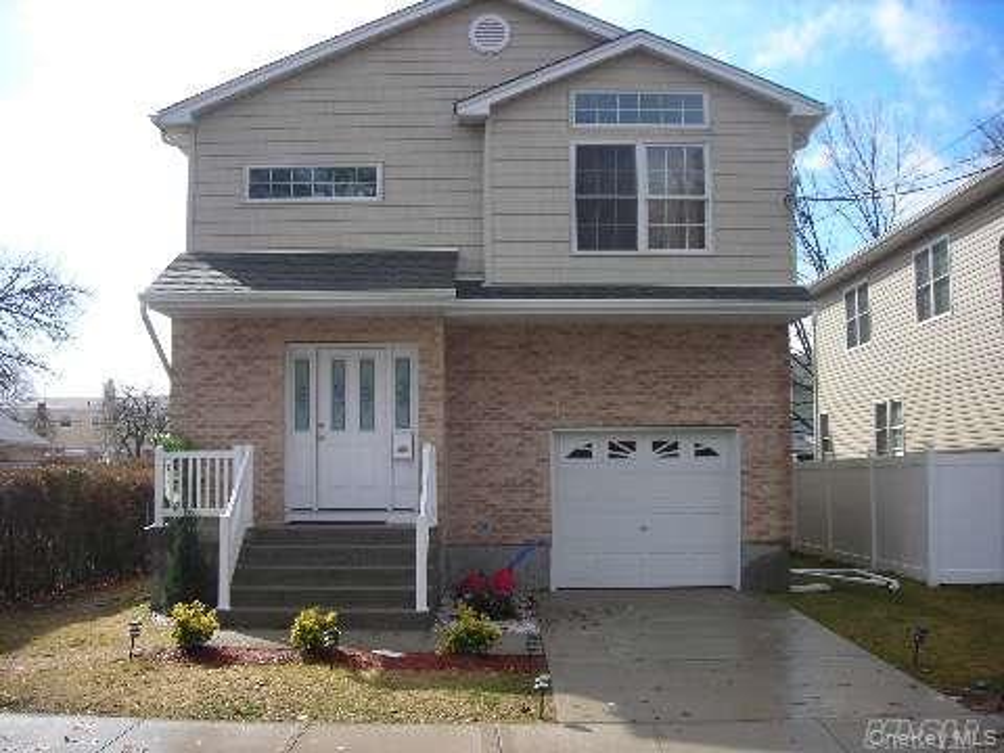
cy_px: 376
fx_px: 1102
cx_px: 502
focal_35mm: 38
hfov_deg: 49.0
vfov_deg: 37.7
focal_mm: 6.3
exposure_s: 1/122
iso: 50
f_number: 6.4
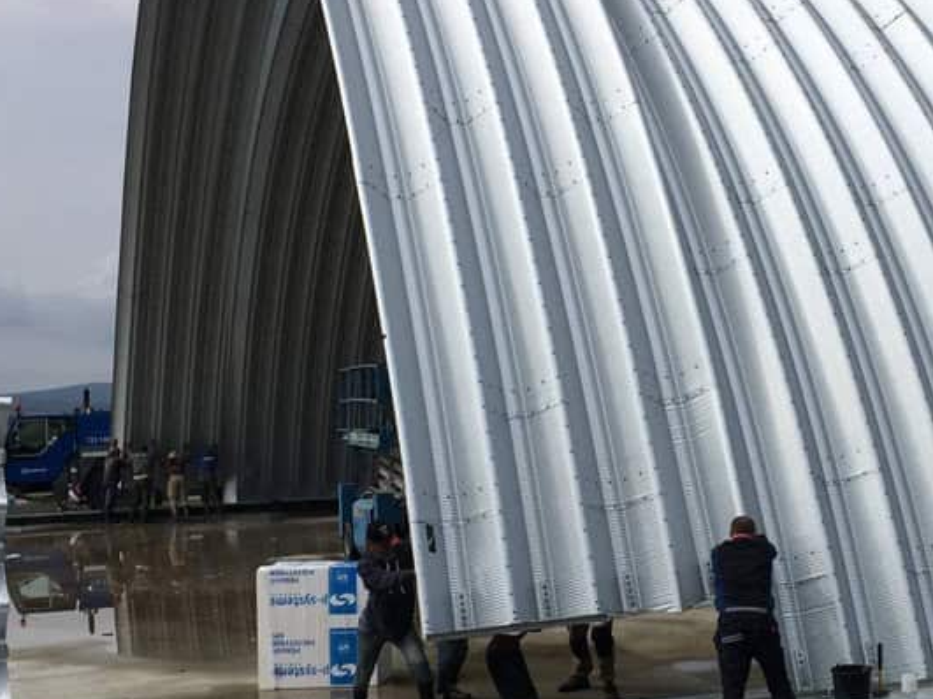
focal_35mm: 59
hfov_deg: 32.1
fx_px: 1590
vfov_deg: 24.8
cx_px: 703
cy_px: 364
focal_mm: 4.2
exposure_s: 1/2849
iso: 25
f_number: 2.2
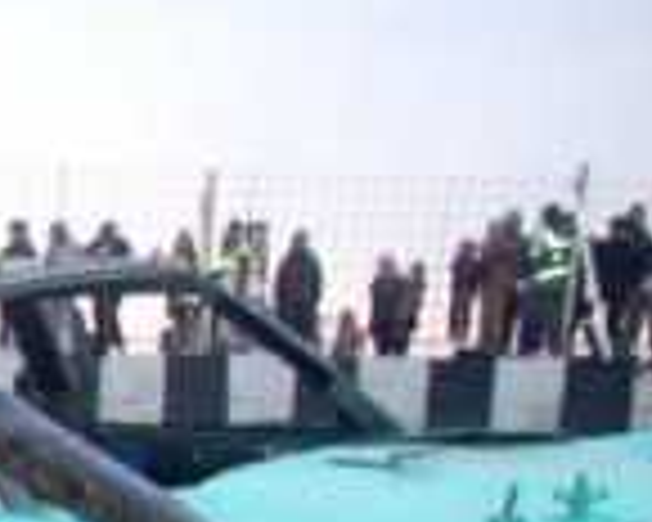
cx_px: -706
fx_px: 2644
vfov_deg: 10.8
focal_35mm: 137
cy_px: 846
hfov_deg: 12.2
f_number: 4
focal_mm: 22
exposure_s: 1/60
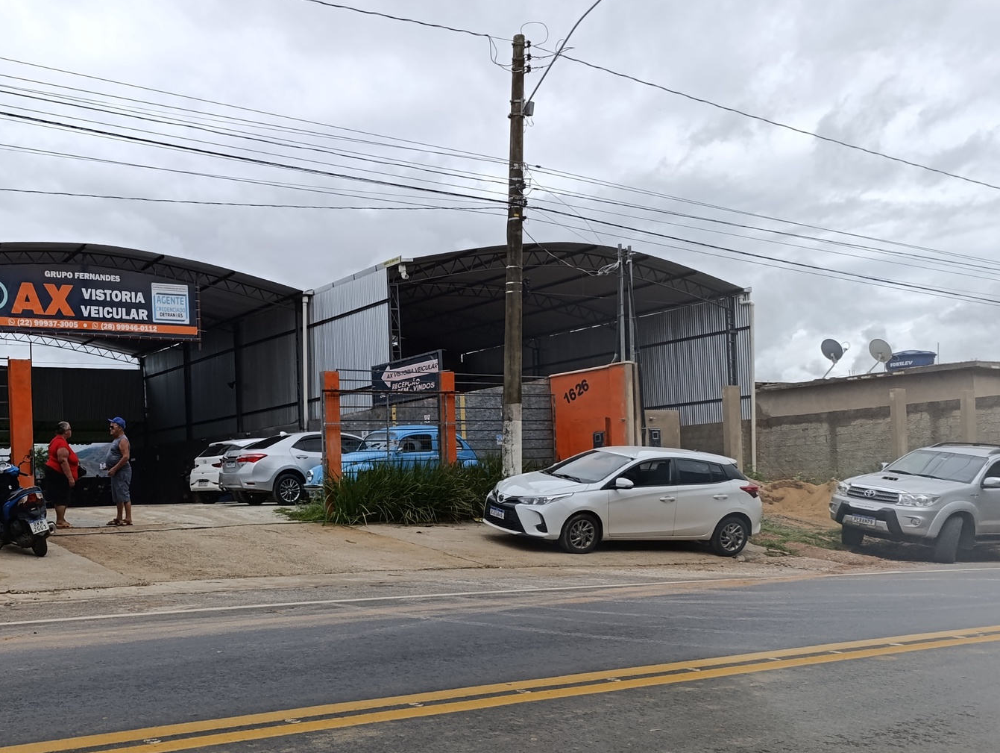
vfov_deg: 40.3
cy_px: 502
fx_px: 1012
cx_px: 275
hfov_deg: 50.8
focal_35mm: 35
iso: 50
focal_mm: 6.14
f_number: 1.6
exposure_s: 1/552
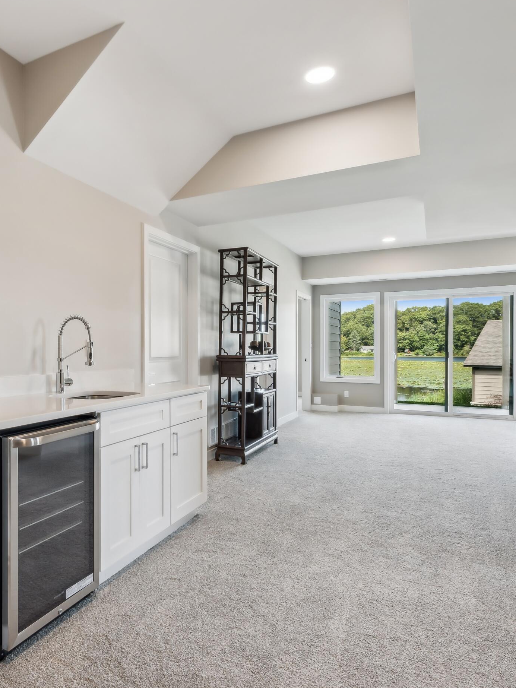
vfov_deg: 69.4
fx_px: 497
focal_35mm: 25
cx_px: 139
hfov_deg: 52.8
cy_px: 350
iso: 200
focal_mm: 16
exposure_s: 1/4
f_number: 11
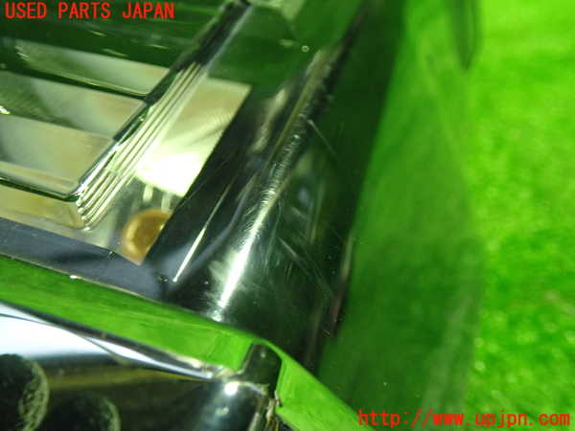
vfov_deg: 46.8
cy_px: 216
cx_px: 288
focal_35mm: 30
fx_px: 498
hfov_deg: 60.0
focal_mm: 5.4
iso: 500
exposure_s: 1/30
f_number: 2.3
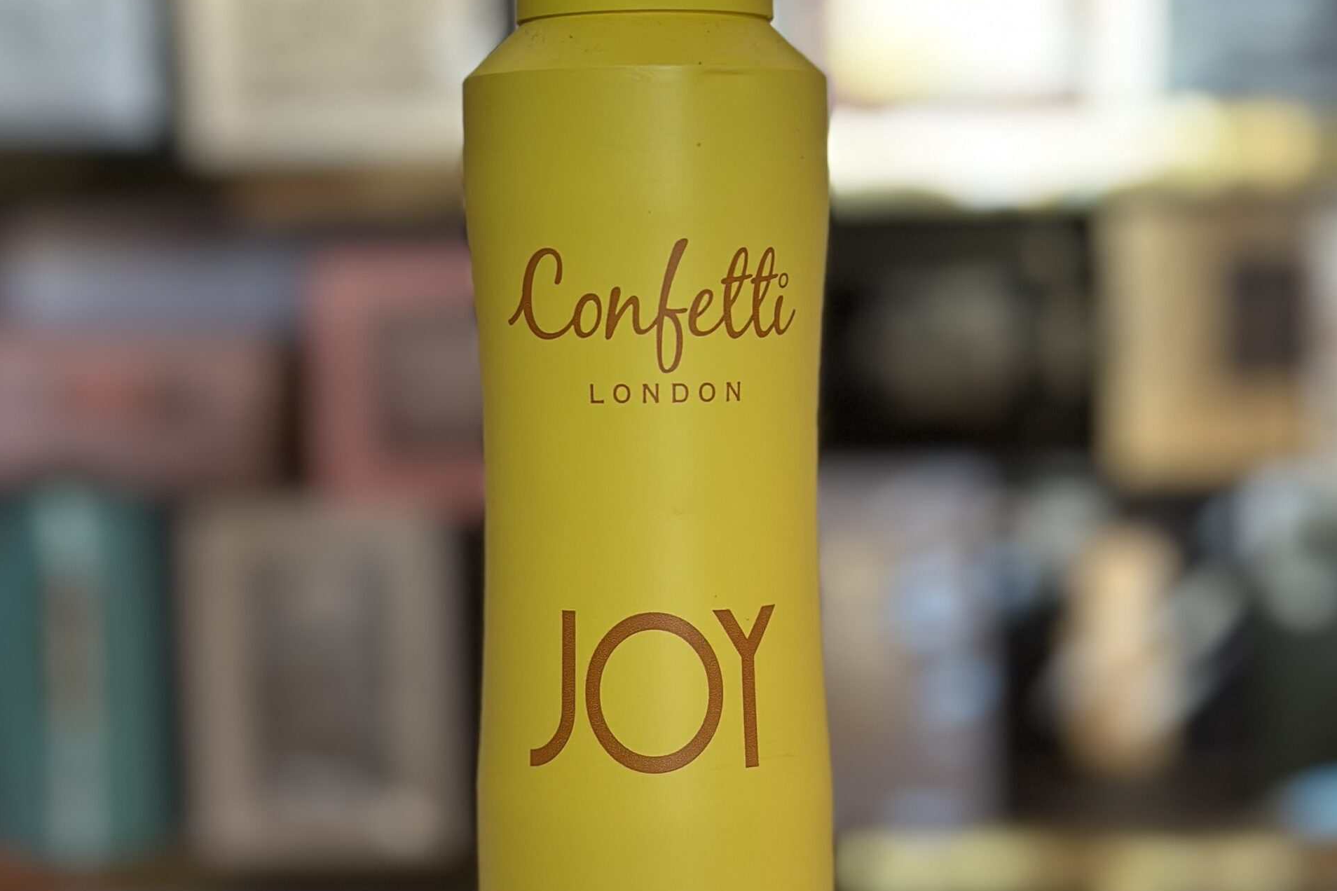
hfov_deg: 30.1
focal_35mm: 67
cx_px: 671
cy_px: 520
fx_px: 2488
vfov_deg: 20.3
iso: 125
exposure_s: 1/80
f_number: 1.78
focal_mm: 6.86
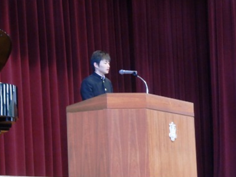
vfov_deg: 11.7
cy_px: 105
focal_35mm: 127
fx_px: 866
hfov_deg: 15.5
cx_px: 108
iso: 400
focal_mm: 18.8
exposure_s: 1/6
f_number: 5
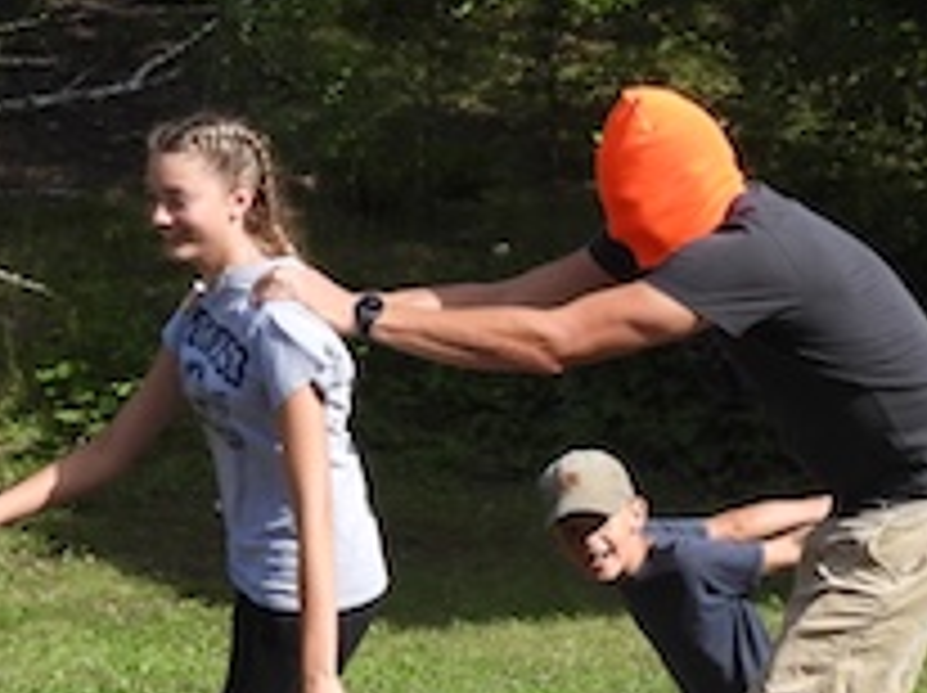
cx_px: 1089
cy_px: 590
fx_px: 6553
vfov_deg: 6.0
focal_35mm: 245
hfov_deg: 8.0
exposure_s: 1/640
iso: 100
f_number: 3.5
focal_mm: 12.5
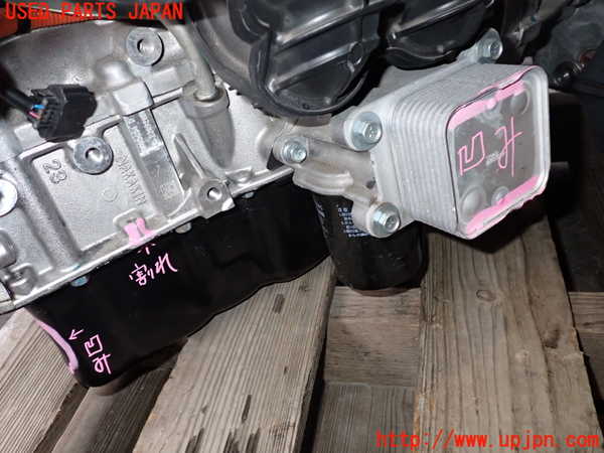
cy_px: 226
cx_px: 302
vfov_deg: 46.8
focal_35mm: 30
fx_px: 523
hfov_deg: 60.0
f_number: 6.3
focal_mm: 5.4
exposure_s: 1/30
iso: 250
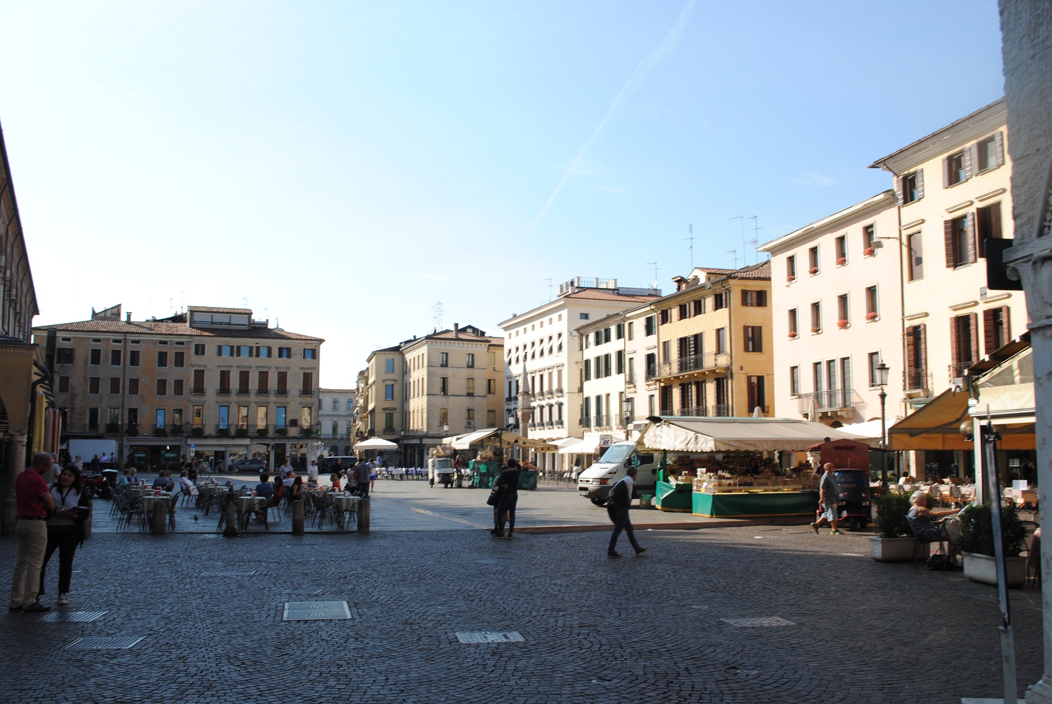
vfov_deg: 40.1
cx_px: 526
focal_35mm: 33
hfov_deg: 57.2
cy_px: 352
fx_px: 965
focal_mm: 22
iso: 100
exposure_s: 1/200
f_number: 8
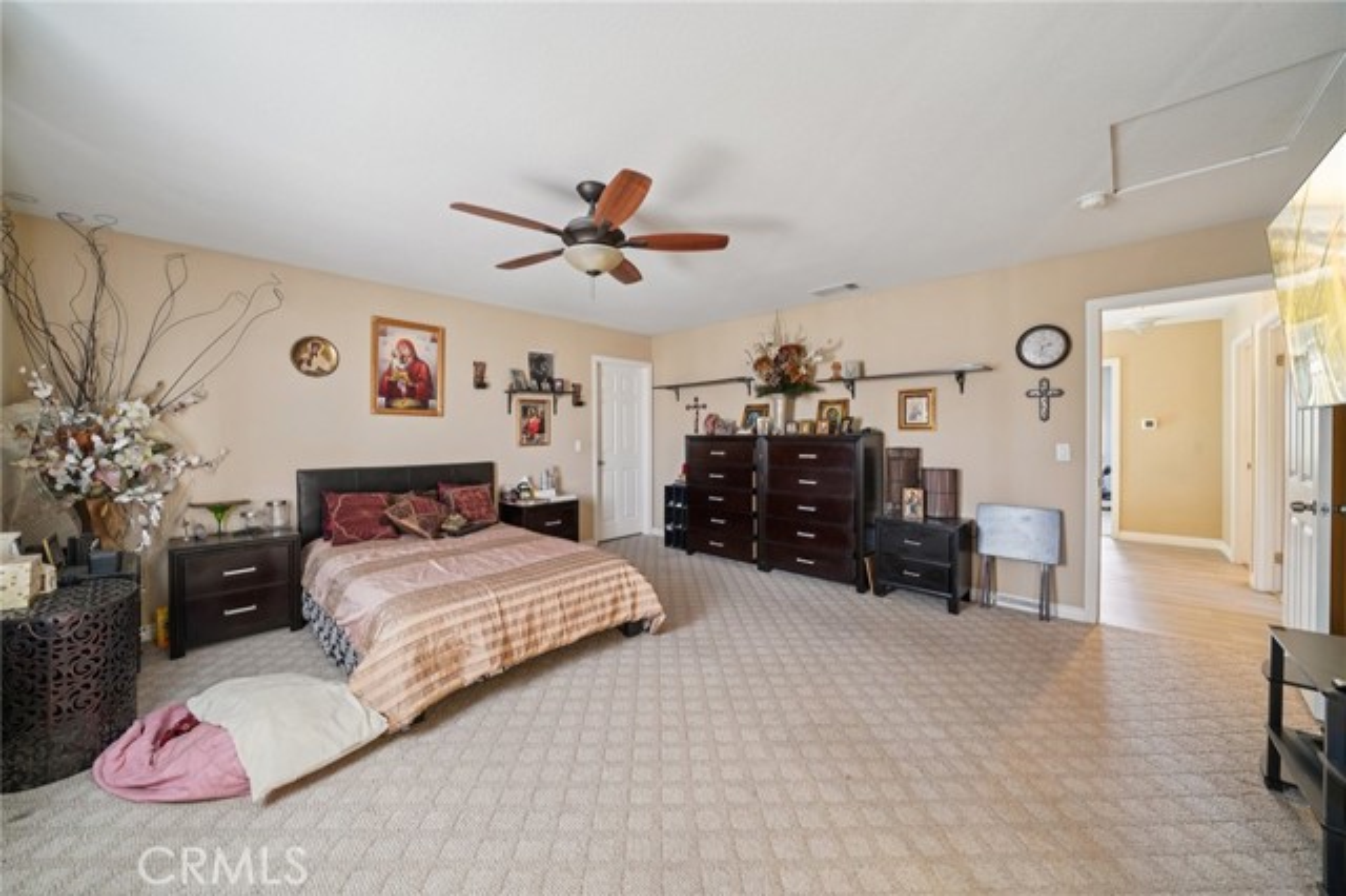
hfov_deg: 112.6
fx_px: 448
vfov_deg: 89.9
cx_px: 673
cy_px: 448
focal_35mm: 12
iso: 400
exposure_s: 1/1.67
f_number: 8
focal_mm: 12
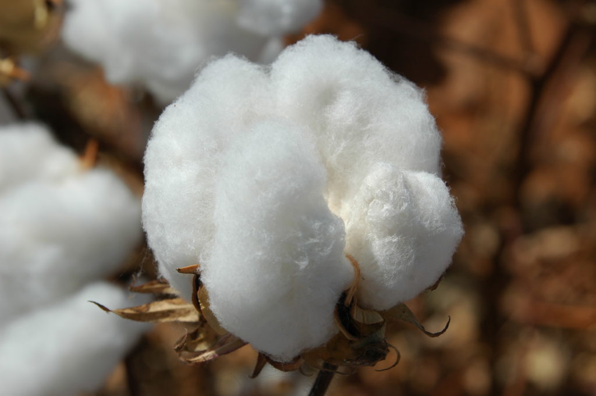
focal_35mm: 135
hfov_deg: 15.2
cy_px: 198
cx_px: 298
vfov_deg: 10.1
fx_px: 2233
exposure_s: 1/640
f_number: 11
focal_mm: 90
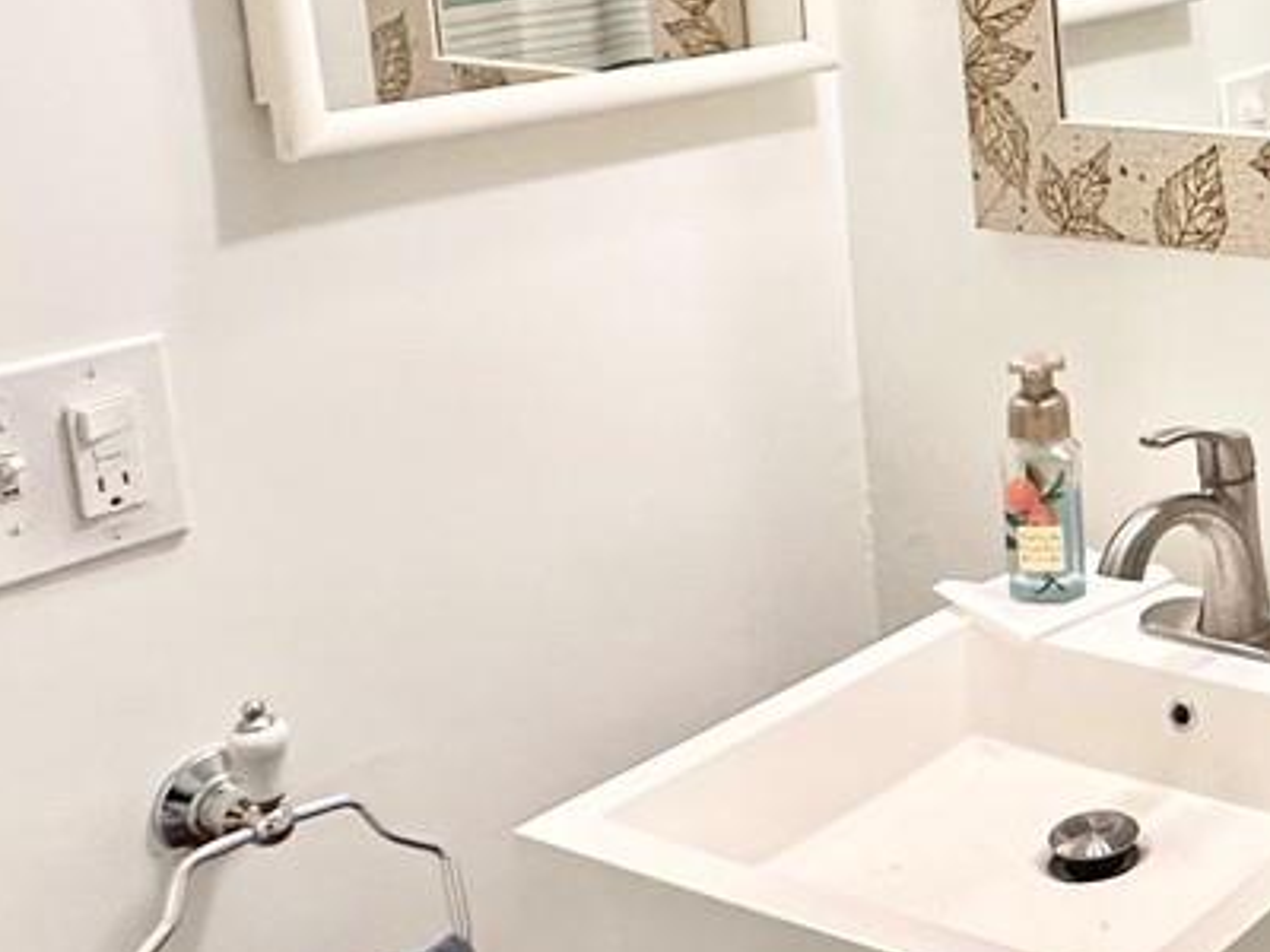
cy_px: 159
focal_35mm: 56
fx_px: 2055
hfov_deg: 28.1
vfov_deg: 25.5
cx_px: 1670
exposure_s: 1/120
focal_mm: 2.22
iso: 200
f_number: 2.2
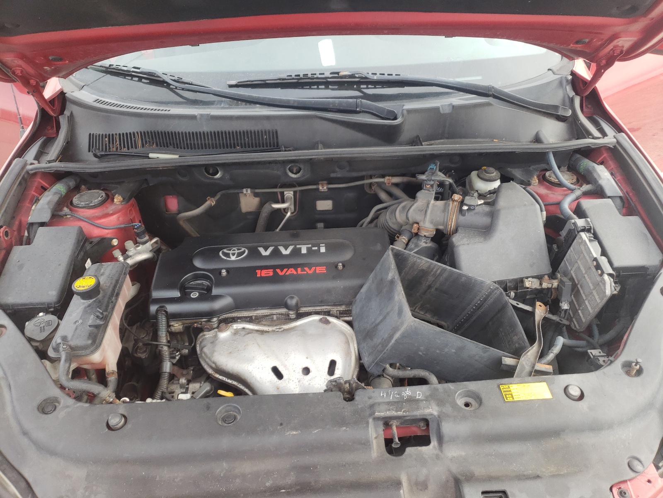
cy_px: 249
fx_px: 498
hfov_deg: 67.3
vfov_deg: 53.1
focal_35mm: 26
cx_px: 332
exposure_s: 1/238
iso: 50
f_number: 1.5
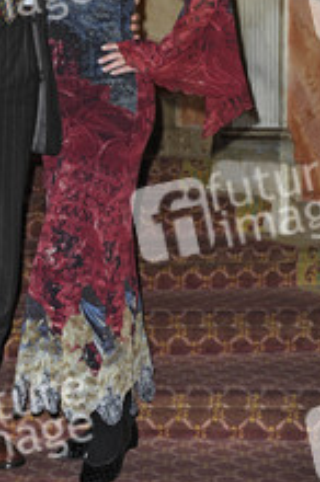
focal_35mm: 80
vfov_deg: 25.0
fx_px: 1070
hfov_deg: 16.8
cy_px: 101
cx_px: 44
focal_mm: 44
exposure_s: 1/160
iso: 1000
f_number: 5.6
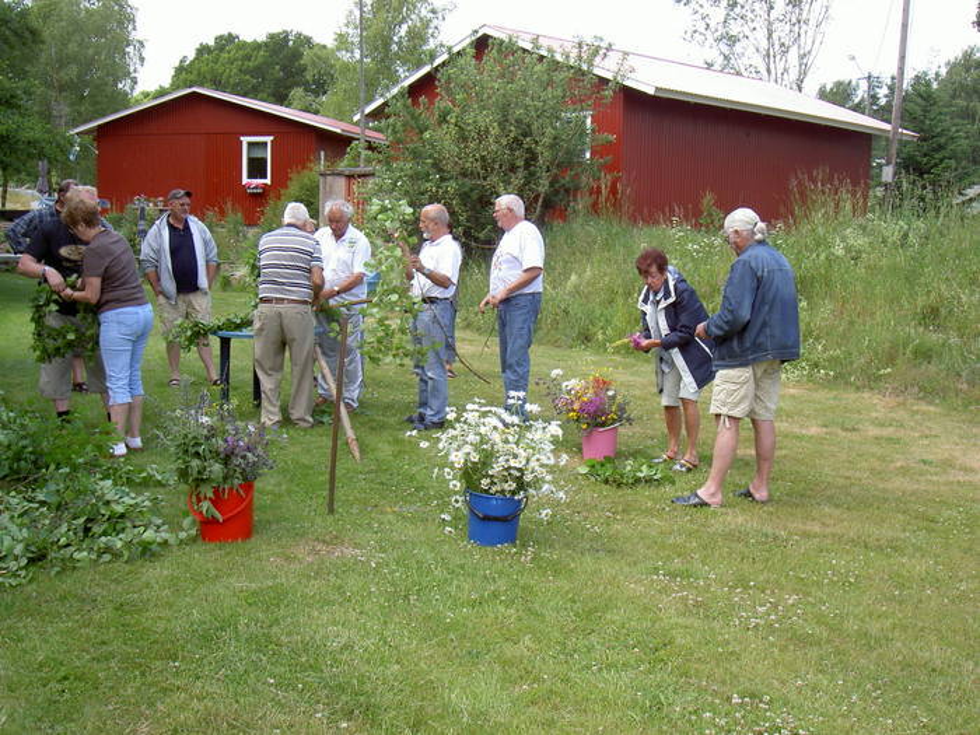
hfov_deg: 47.9
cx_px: 490
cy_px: 368
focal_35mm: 39
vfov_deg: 36.8
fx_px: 1104
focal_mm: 8
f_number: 4.7
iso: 50
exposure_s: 1/100
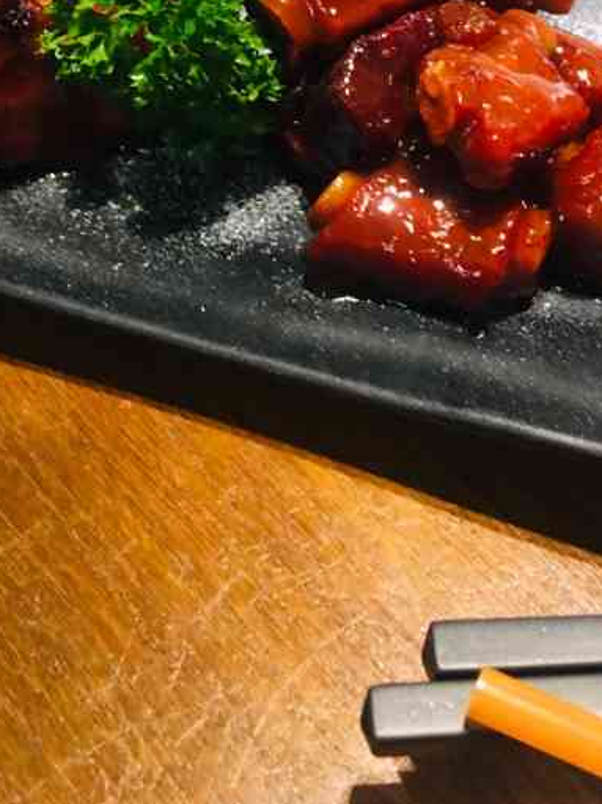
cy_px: 89
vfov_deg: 34.3
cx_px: 291
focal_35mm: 53
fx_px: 1229
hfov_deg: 27.5
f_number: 2.2
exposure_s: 1/8
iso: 100
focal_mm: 4.15
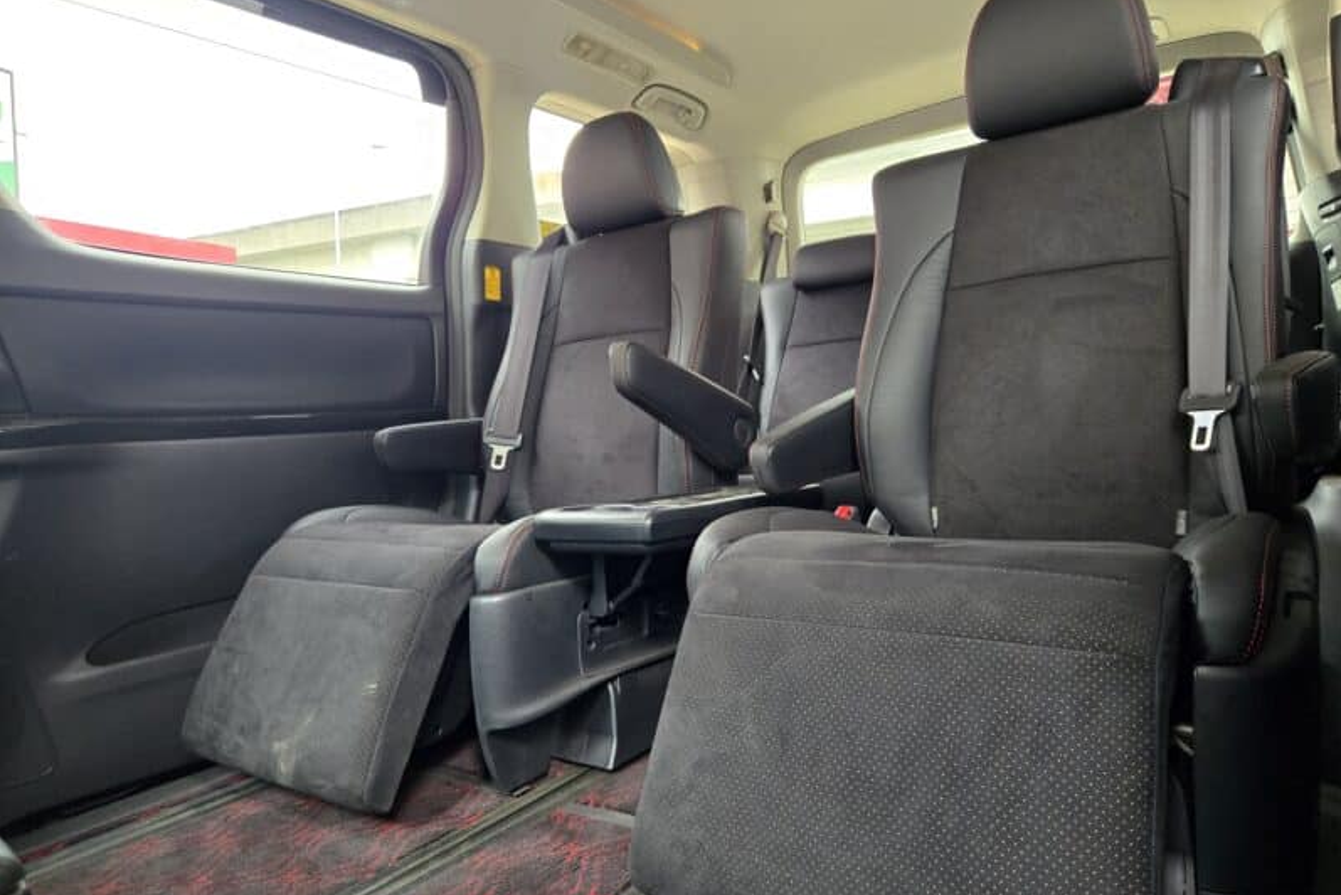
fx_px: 894
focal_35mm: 24
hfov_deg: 73.7
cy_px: 446
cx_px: 671
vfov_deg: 53.2
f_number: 1.8
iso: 500
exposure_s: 1/100
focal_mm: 5.4
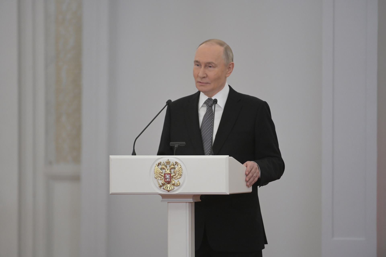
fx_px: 4289
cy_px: 128
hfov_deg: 5.2
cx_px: 193
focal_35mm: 400
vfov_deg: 3.4
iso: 3200
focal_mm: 400
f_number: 4
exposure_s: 1/400
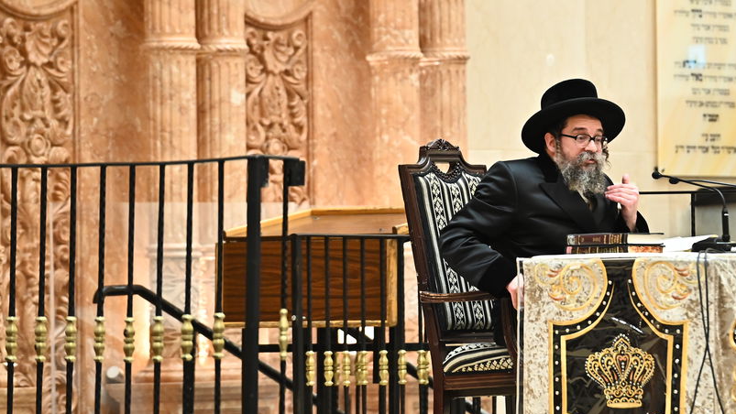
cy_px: 111
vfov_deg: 3.3
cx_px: 515
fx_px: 7124
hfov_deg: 5.9
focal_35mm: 365
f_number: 4.5
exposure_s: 1/200
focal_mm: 200
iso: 2000
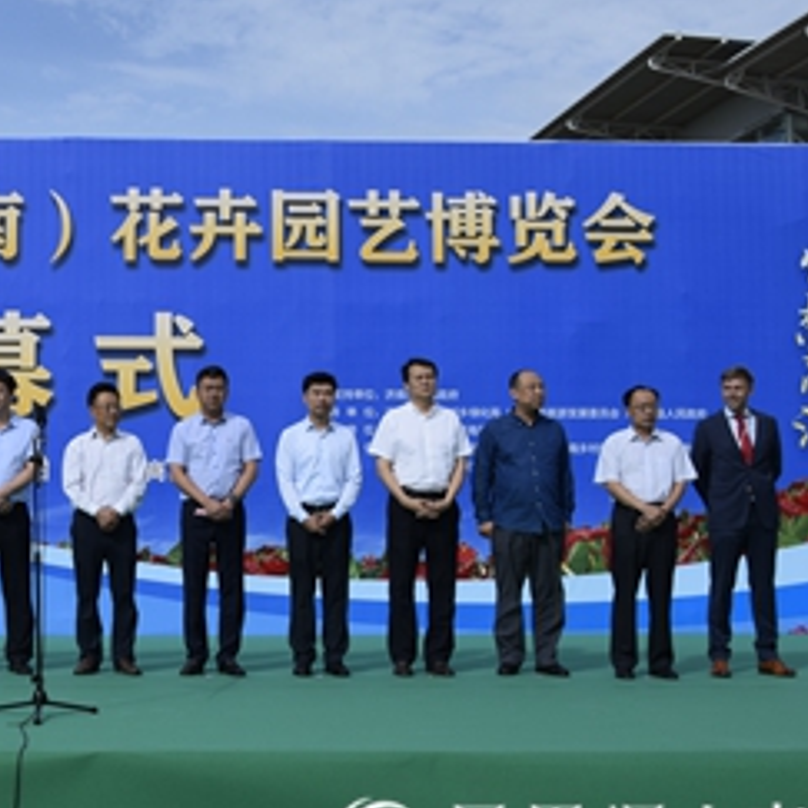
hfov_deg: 26.3
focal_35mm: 63
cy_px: 404
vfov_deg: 27.3
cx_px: 70
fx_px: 1664
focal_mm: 24
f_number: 10
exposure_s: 1/400
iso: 200
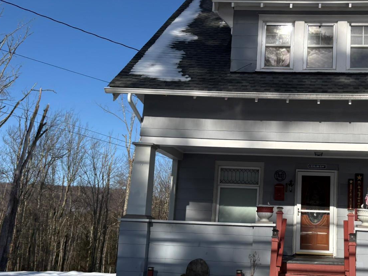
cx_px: 271
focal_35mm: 48
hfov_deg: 38.7
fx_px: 510
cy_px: 166
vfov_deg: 30.2
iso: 50
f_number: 1.6
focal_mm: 5.96
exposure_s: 1/5348
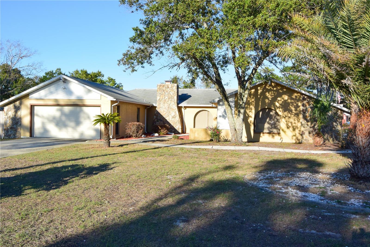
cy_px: 124
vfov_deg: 44.9
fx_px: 298
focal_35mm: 29
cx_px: 185
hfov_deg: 63.7
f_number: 5
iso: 160
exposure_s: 1/400
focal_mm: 11.1
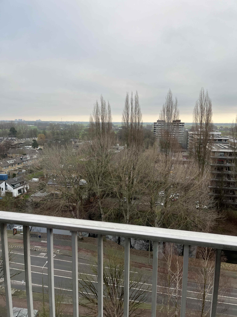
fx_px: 237
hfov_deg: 53.1
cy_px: 158
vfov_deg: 67.3
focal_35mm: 26
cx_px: 118
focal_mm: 5.1
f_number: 1.6
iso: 50
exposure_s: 1/346
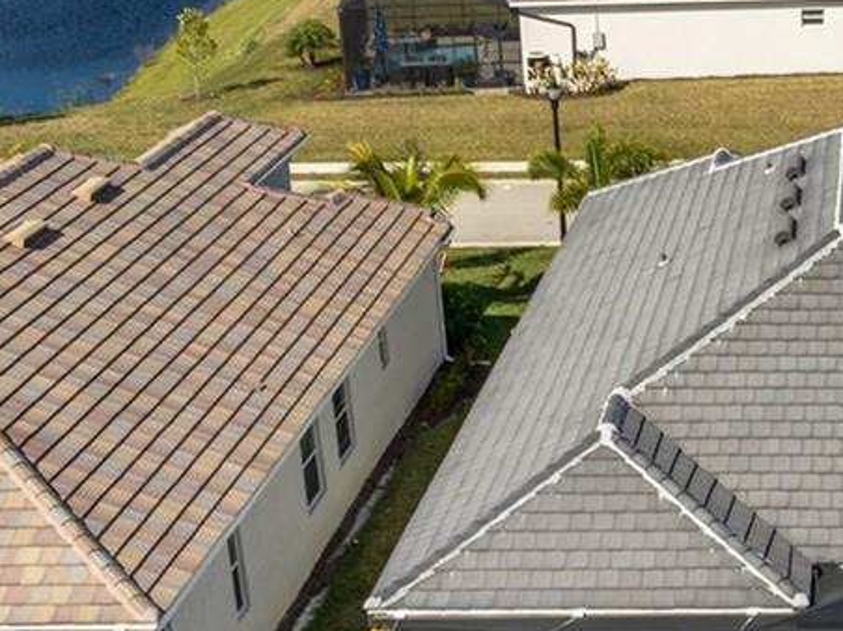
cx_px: 910
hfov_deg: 21.9
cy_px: 662
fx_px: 2068
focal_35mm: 85
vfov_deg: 16.9
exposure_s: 1/120
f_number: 4
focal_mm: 12.29
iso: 100
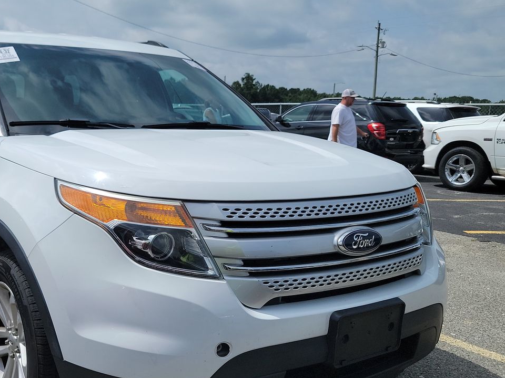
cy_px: 204
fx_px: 584
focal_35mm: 40
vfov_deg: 35.9
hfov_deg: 46.1
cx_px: 169
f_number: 1.8
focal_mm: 6.7
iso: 50
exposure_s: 1/1951
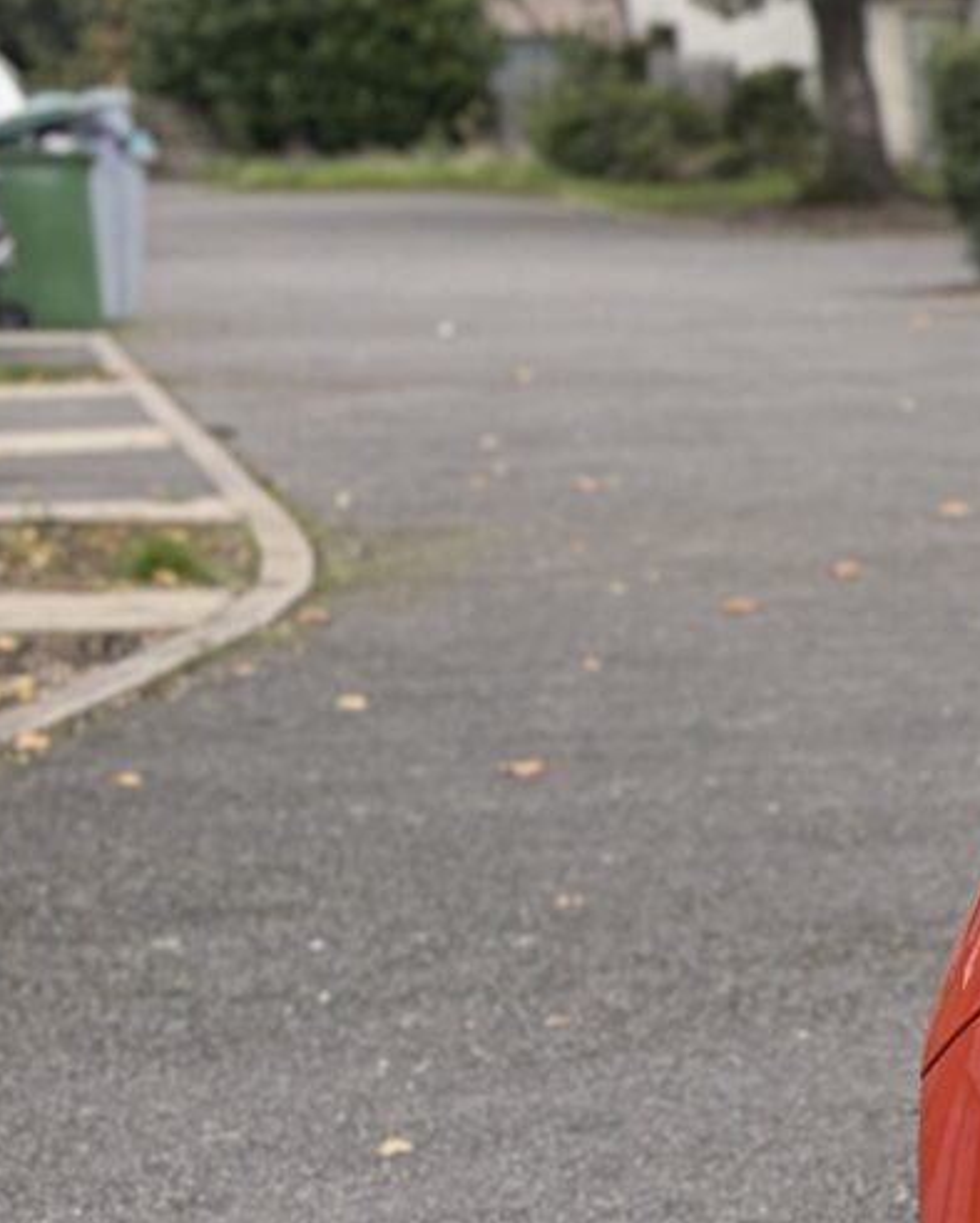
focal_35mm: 132
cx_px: 2798
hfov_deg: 9.5
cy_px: 830
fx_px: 4783
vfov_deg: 14.6
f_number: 1.6
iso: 64
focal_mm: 5.96
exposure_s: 1/747
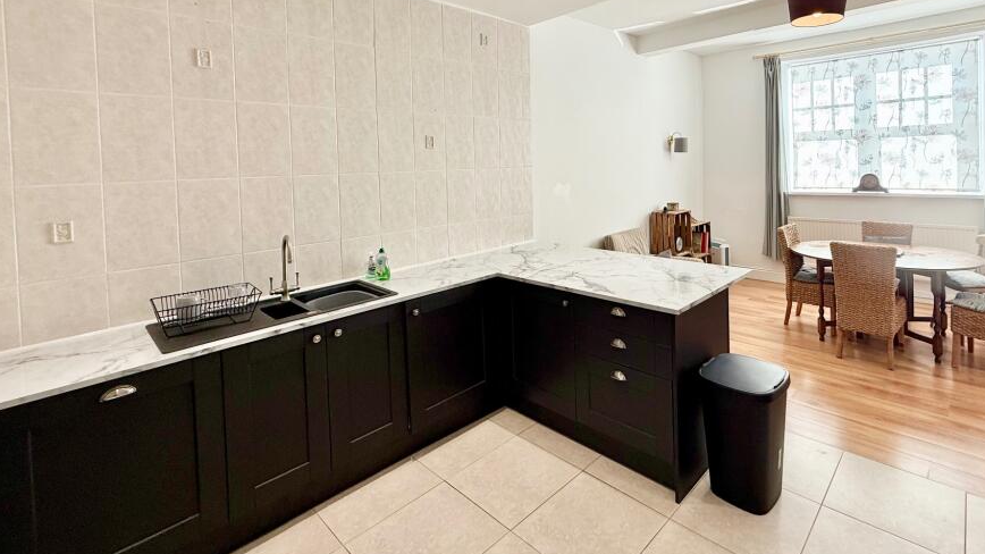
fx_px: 470
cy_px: 171
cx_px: 574
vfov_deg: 59.2
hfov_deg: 91.8
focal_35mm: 18
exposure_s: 1/99
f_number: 2.2
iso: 64
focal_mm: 2.22
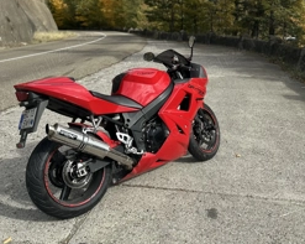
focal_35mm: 38
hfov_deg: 47.7
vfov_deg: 38.6
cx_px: 184
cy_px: 81
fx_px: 343
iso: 80
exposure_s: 1/4016
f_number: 1.78
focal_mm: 6.86
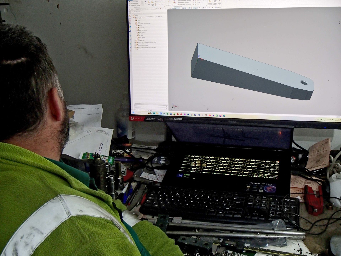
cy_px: 128
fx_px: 453
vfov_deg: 31.5
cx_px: 170
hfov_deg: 41.2
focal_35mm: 46
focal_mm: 8.25
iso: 320
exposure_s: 1/50
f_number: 4.9
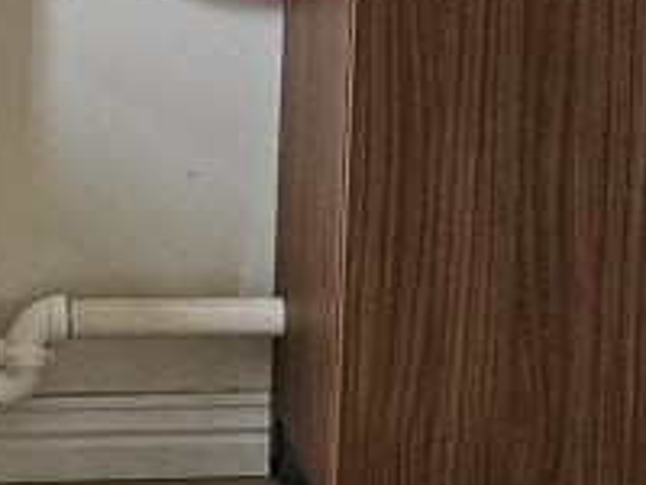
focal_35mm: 157
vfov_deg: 9.4
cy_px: 3
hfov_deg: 12.5
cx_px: 66
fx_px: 2930
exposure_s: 1/207
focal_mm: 5.4
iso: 160
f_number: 1.8
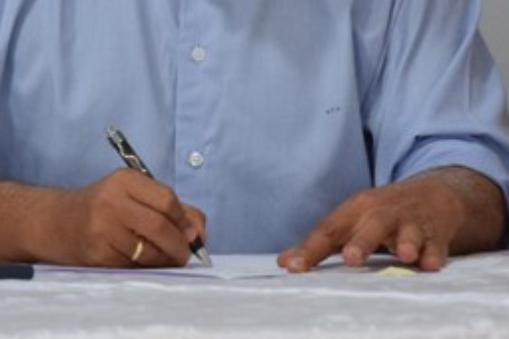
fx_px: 4860
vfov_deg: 4.0
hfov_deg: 6.0
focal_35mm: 344
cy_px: 4
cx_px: 150
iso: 1400
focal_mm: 65
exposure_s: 1/125
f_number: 4.5
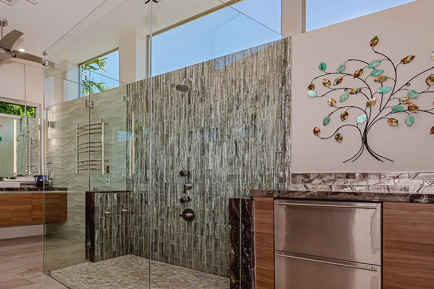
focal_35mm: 24
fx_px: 289
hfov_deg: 69.4
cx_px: 114
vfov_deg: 52.8
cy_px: 172
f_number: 8
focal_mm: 16
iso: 400
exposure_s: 1/160
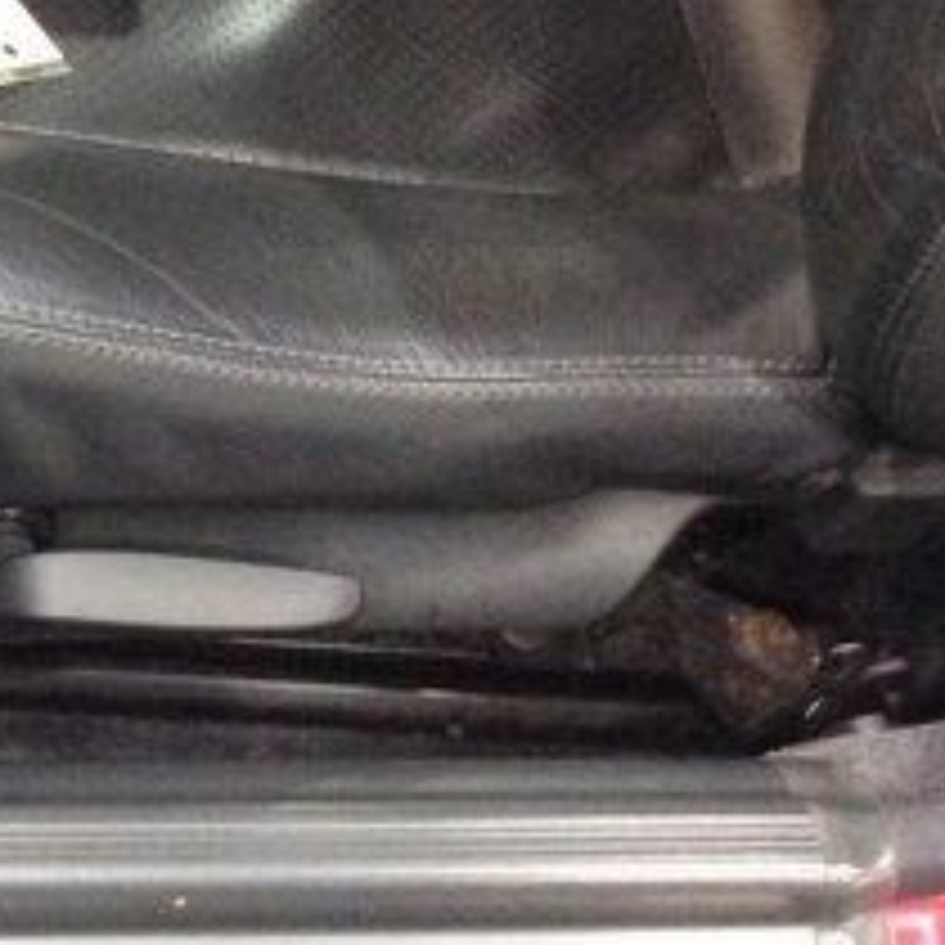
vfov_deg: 19.8
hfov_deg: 19.1
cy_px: 94
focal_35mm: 86
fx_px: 2656
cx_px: -171
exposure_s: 1/17
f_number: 2.4
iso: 320
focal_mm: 3.3
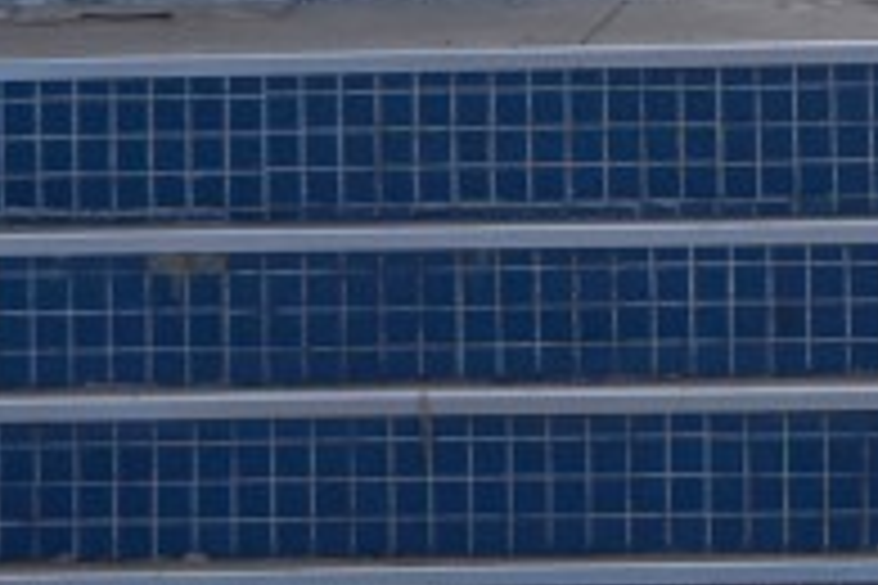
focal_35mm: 457
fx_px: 11139
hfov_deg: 4.5
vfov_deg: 3.0
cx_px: 1148
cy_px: -428
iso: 400
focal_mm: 55
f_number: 5.6
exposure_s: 1/1600
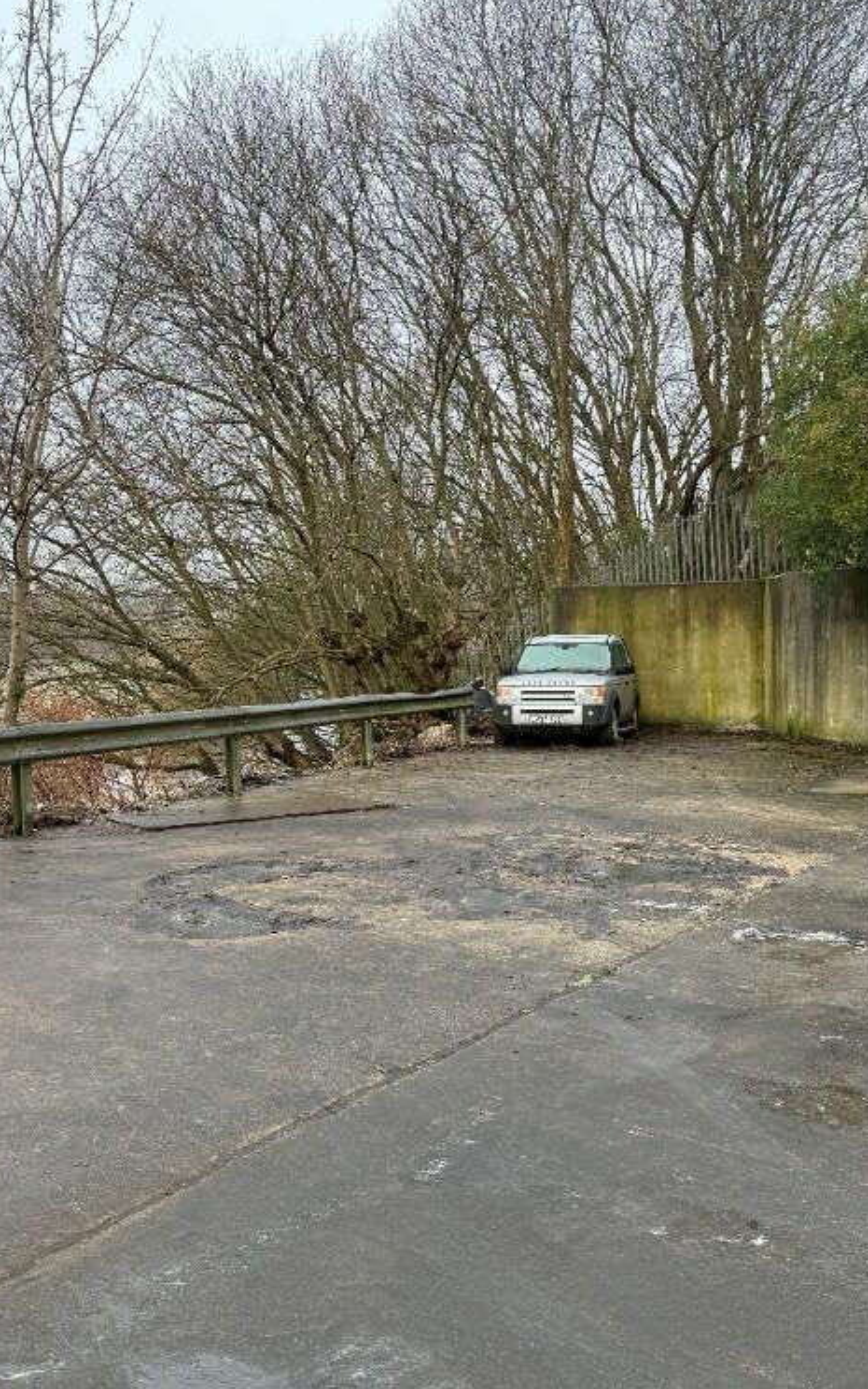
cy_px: 676
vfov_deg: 55.3
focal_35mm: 35
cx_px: 429
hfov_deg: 36.3
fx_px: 1325
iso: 64
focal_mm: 6.76
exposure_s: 1/211
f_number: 1.78
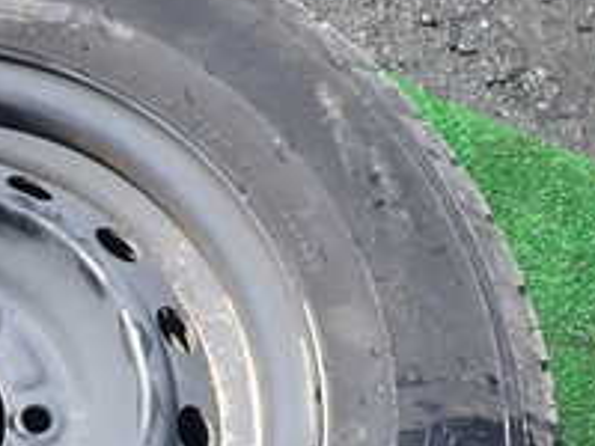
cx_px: -89
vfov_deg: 18.9
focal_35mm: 75
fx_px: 1289
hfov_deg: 24.0
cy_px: 479
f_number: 2.8
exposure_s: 1/800
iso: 100
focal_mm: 4.5
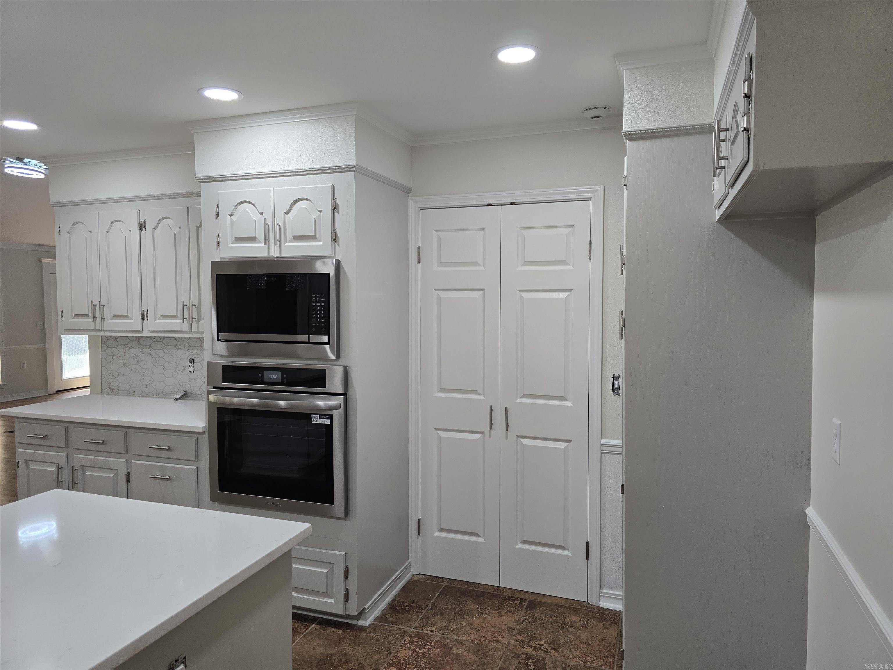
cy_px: 335
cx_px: 446
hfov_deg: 73.9
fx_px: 593
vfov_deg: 58.9
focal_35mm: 23
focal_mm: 6.3
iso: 100
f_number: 1.7
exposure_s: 1/120
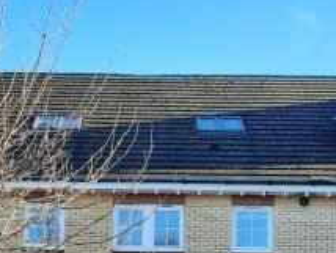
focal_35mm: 68
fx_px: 661
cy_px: 312
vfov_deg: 20.2
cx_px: 145
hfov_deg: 28.5
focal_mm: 4.6
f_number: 2
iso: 32
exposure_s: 1/156
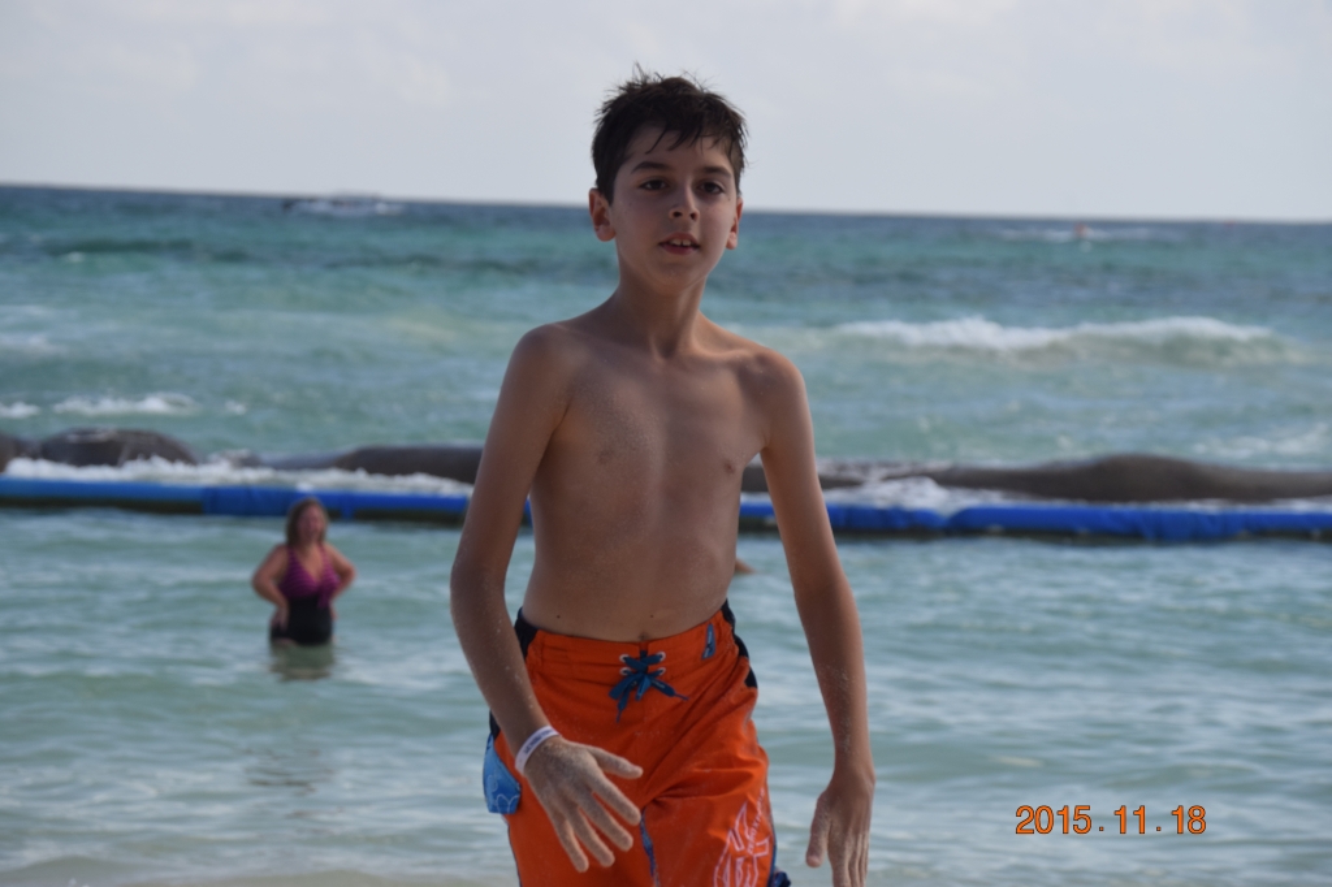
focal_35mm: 142
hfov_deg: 14.4
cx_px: 666
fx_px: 5271
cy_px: 444
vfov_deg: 9.6
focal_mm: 95
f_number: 5.6
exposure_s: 1/500
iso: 250
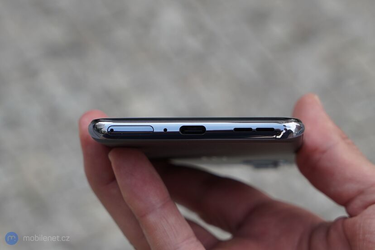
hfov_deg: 36.2
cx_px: 188
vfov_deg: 24.6
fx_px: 573
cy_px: 125
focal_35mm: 55
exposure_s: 1/160
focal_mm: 55
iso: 160
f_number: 6.3
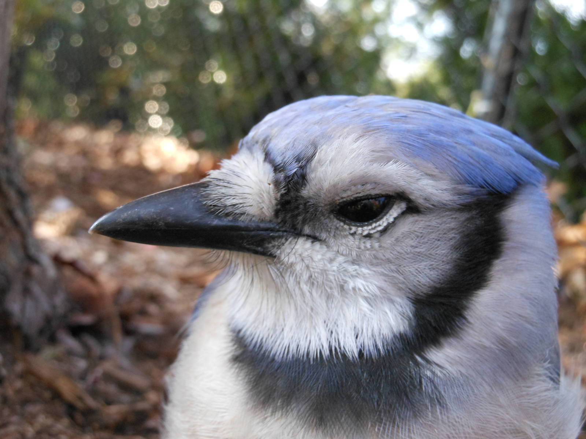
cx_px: 293
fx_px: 660
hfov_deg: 47.9
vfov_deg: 36.8
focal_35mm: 39
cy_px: 220
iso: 320
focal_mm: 6.9
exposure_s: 1/125
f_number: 4.3
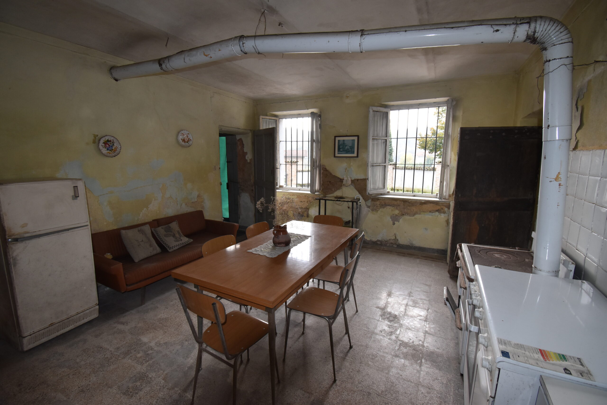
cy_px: 202
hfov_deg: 100.4
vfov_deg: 77.3
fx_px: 253
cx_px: 304
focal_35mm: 15
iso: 640
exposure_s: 1/125
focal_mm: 10
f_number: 5.6
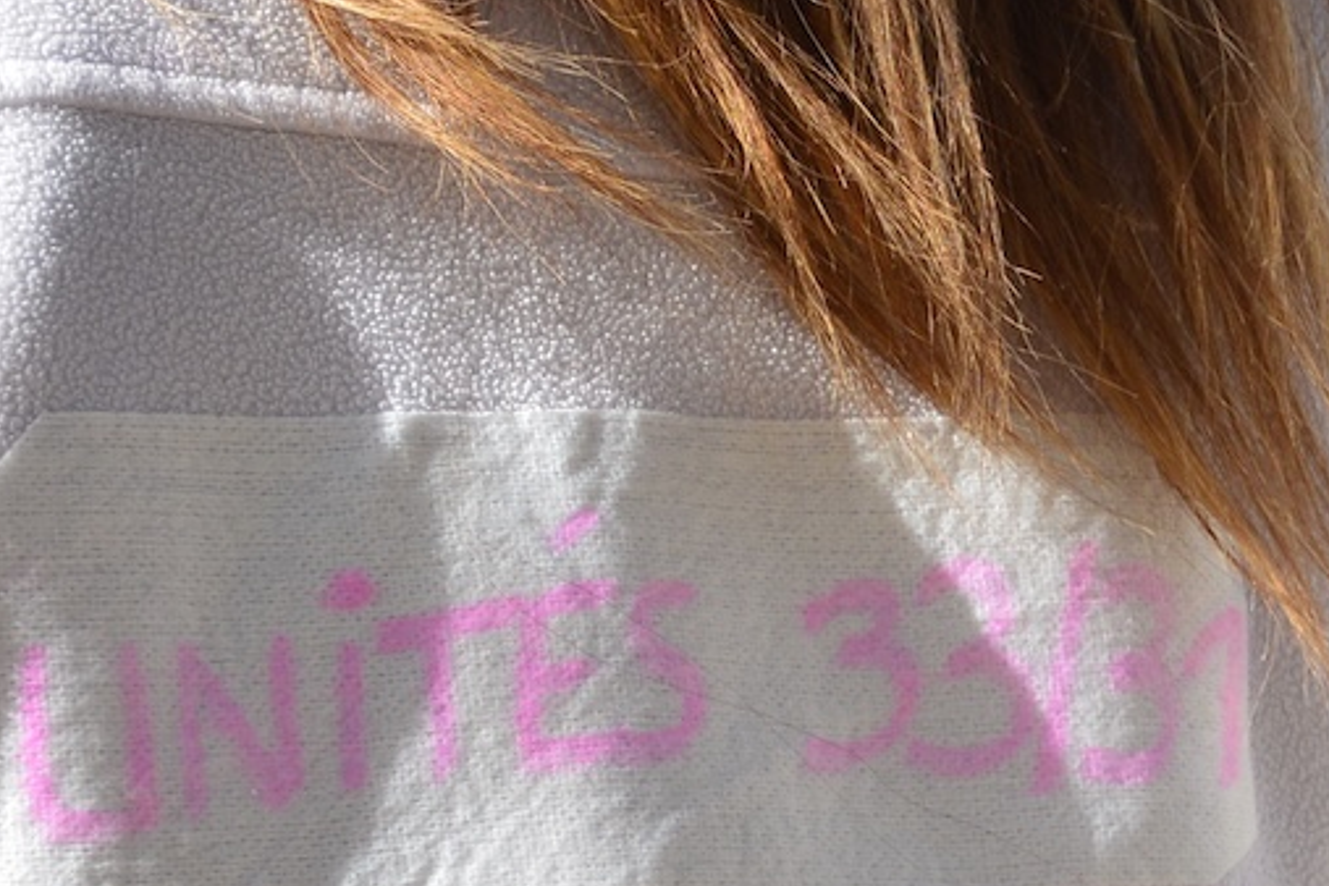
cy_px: 1026
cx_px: 1898
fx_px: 11628
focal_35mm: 315
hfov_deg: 6.5
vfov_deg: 4.4
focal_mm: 52
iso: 250
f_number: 5
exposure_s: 1/400
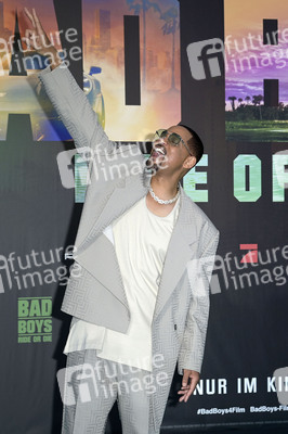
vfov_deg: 27.0
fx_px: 901
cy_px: 217
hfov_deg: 18.2
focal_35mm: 75
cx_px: 144
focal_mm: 75
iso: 320
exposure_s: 1/250
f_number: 5.6
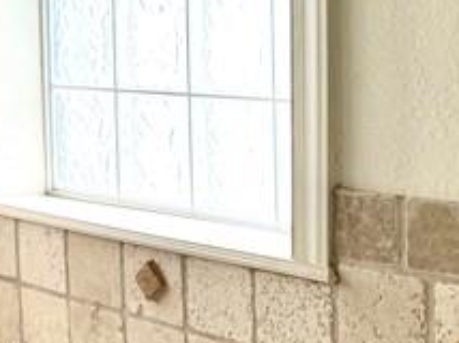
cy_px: 84
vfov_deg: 12.8
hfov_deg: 14.9
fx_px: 1523
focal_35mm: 115
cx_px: -375
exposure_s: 1/567
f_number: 1.78
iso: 80
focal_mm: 6.76
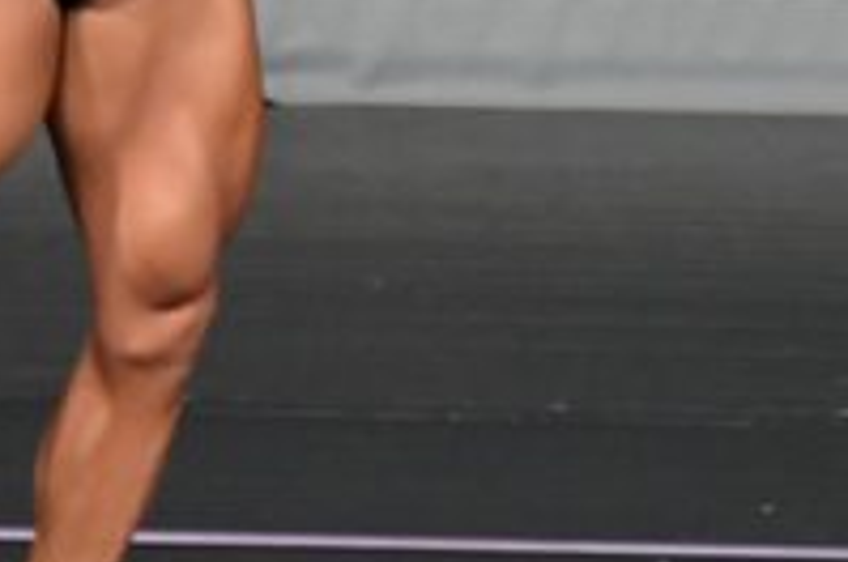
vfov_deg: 1.0
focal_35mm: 1346
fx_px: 31654
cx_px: 185
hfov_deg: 1.5
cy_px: -140
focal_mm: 230
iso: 4000
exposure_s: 1/400
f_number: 5.6
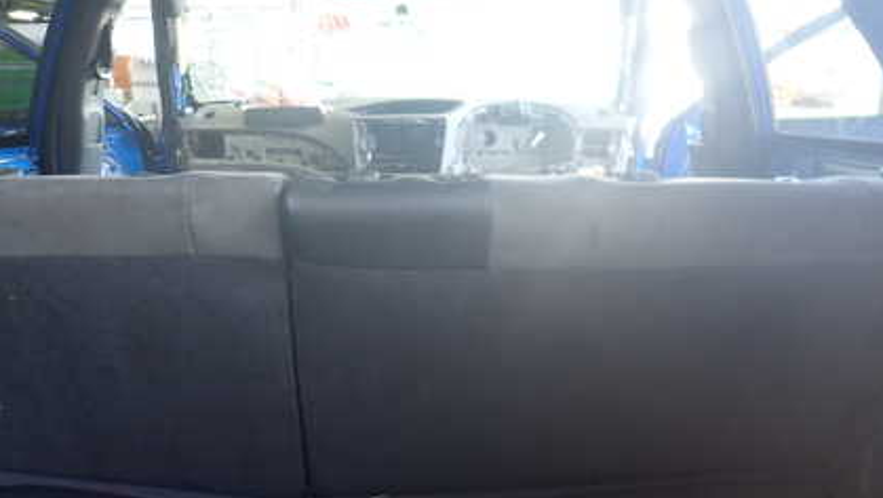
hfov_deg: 51.5
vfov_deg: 30.5
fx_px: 913
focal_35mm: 39
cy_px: 251
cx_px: 392
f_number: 2
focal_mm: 4.5
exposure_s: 1/30
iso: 200
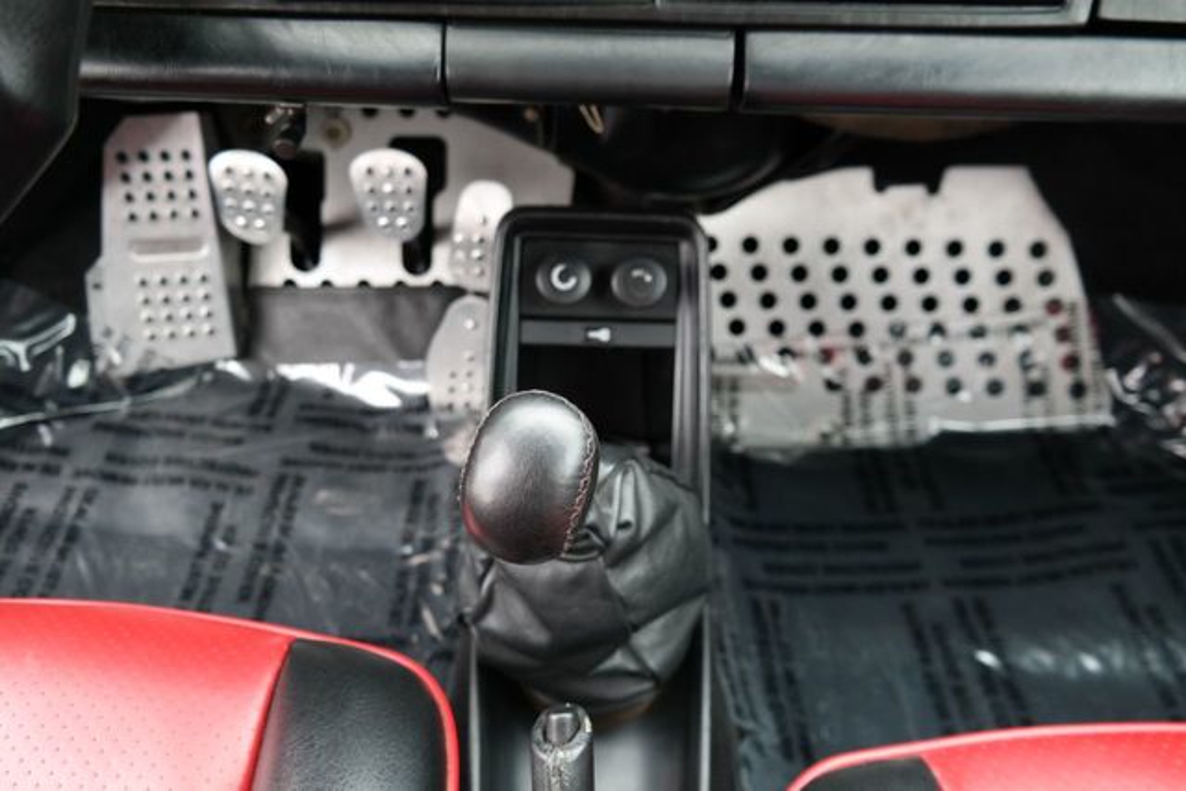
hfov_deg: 63.6
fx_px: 956
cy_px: 396
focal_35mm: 29
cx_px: 593
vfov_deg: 45.0
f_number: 3.5
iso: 400
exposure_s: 1/40
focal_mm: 19
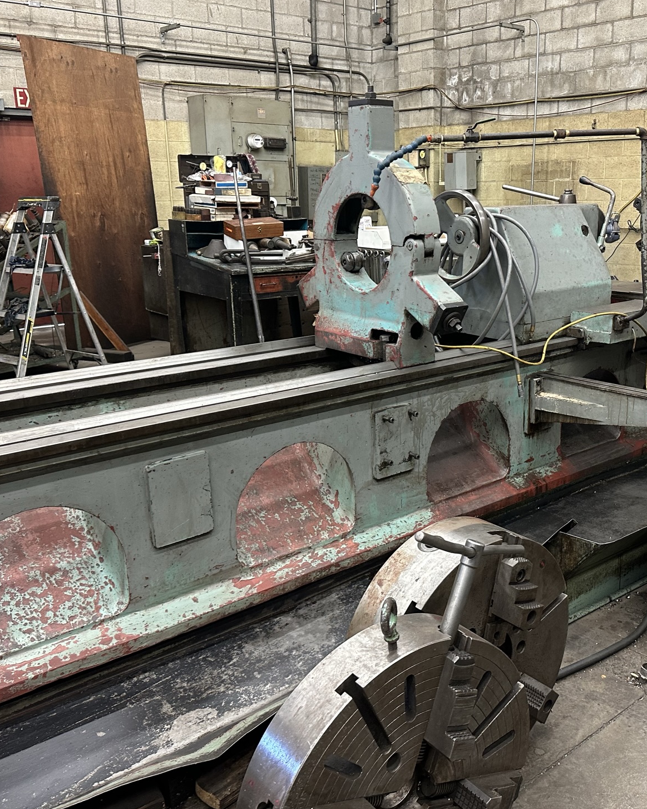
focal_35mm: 33
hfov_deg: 44.1
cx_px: 413
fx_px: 790
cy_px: 399
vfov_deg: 54.2
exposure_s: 1/60
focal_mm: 6.86
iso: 250
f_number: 1.78
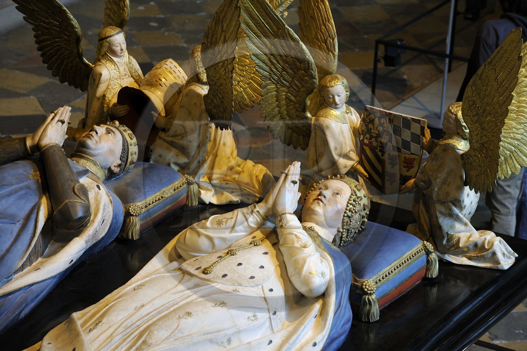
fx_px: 2194
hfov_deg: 13.7
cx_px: 264
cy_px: 176
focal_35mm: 150
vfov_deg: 9.1
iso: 800
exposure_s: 1/30
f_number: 6.3
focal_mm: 150
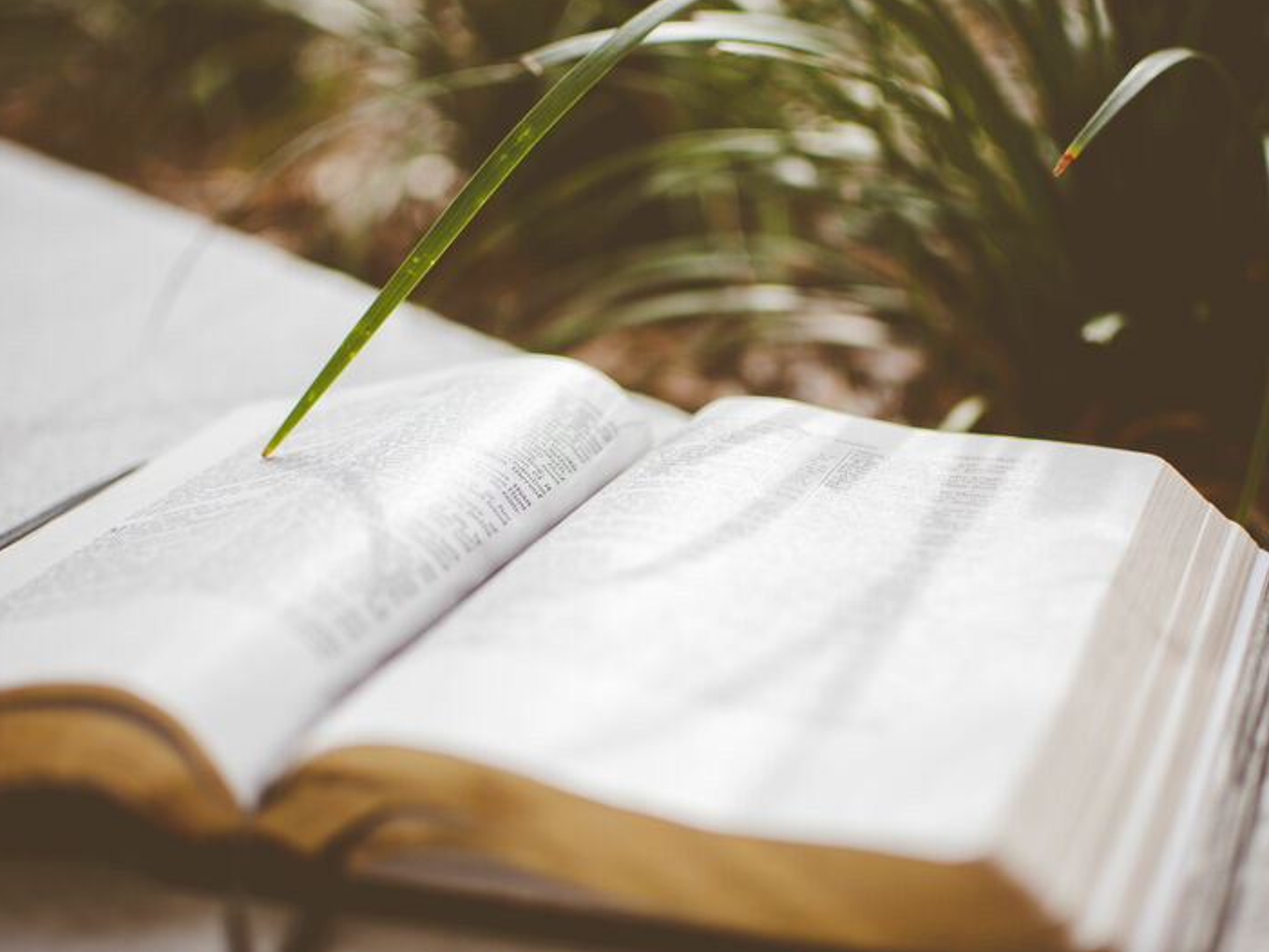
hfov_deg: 33.5
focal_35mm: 58
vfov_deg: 25.4
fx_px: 2110
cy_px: 473
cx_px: 603
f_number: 1.8
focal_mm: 35
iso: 250
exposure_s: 1/3200
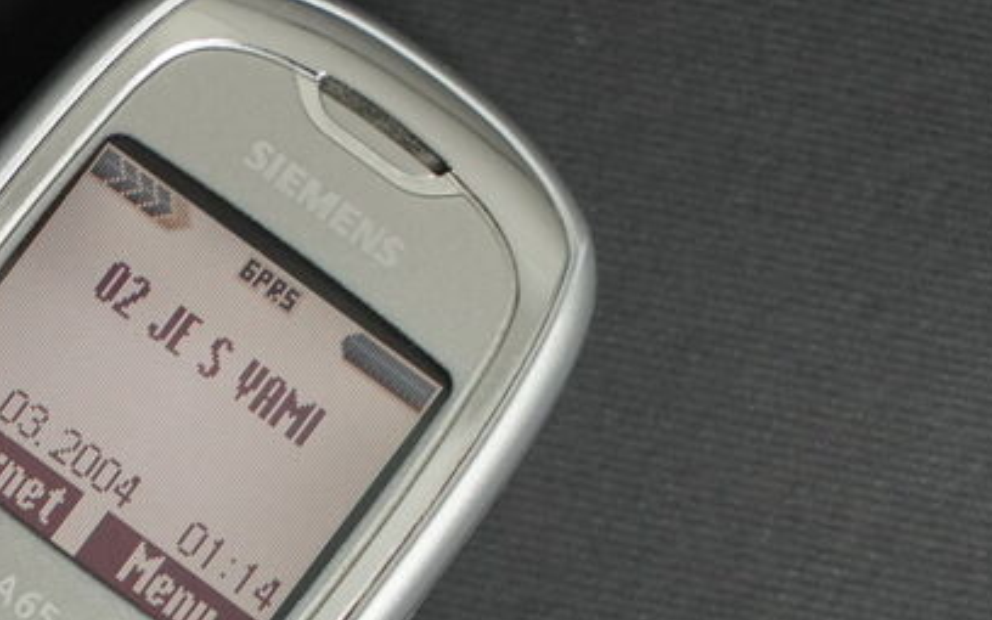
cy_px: 620
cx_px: -23
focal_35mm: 168
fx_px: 4542
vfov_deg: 7.8
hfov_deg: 12.3
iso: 3200
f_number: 6.3
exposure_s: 1/160
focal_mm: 70
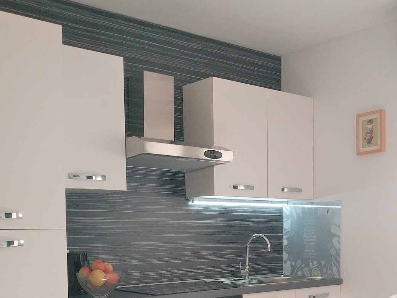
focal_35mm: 59
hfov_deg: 32.5
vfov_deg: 24.3
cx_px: 256
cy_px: 257
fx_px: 677
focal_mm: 4.5
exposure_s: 1/215
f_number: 2
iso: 170
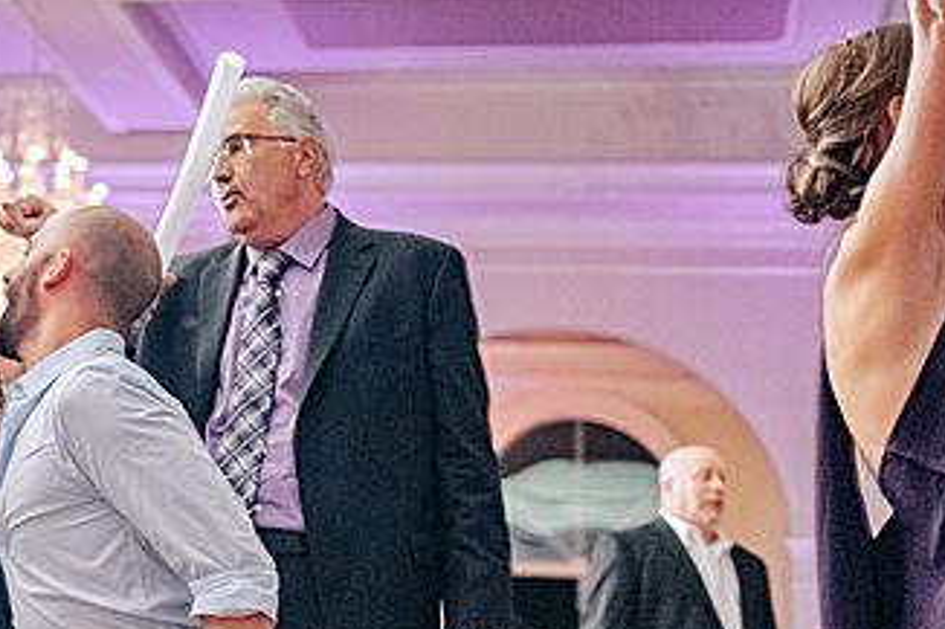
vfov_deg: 13.4
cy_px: 71
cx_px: -330
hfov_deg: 18.6
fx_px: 2650
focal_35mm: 101
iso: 800
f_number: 1.8
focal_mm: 35
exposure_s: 1/100
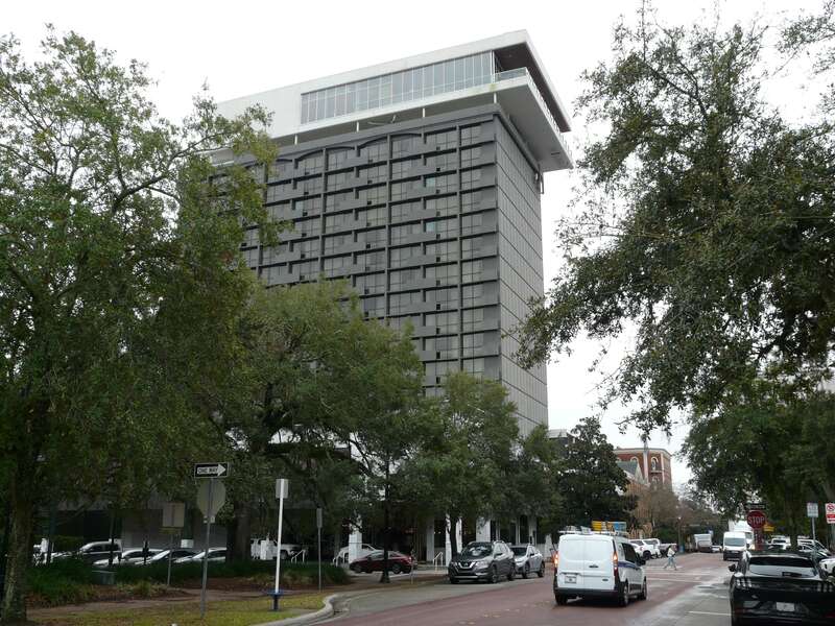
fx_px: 820
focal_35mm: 34
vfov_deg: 41.8
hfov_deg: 54.0
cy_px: 313
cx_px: 418
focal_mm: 5.6
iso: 100
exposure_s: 1/125
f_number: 4
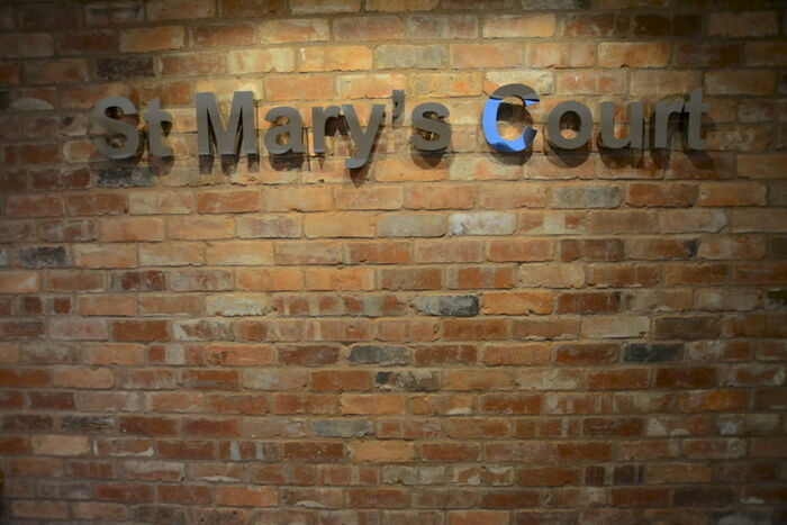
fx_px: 328
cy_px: 262
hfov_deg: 100.4
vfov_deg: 77.4
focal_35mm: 15
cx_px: 394
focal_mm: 10
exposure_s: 1/60
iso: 1600
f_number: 4
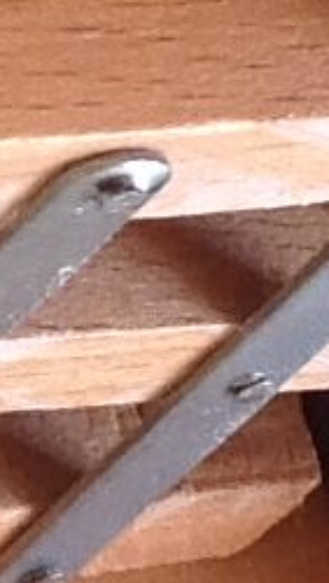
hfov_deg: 3.1
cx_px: 105
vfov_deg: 5.4
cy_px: -478
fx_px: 6098
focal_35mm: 394
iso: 50
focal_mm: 4.28
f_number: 2.4
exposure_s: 1/40
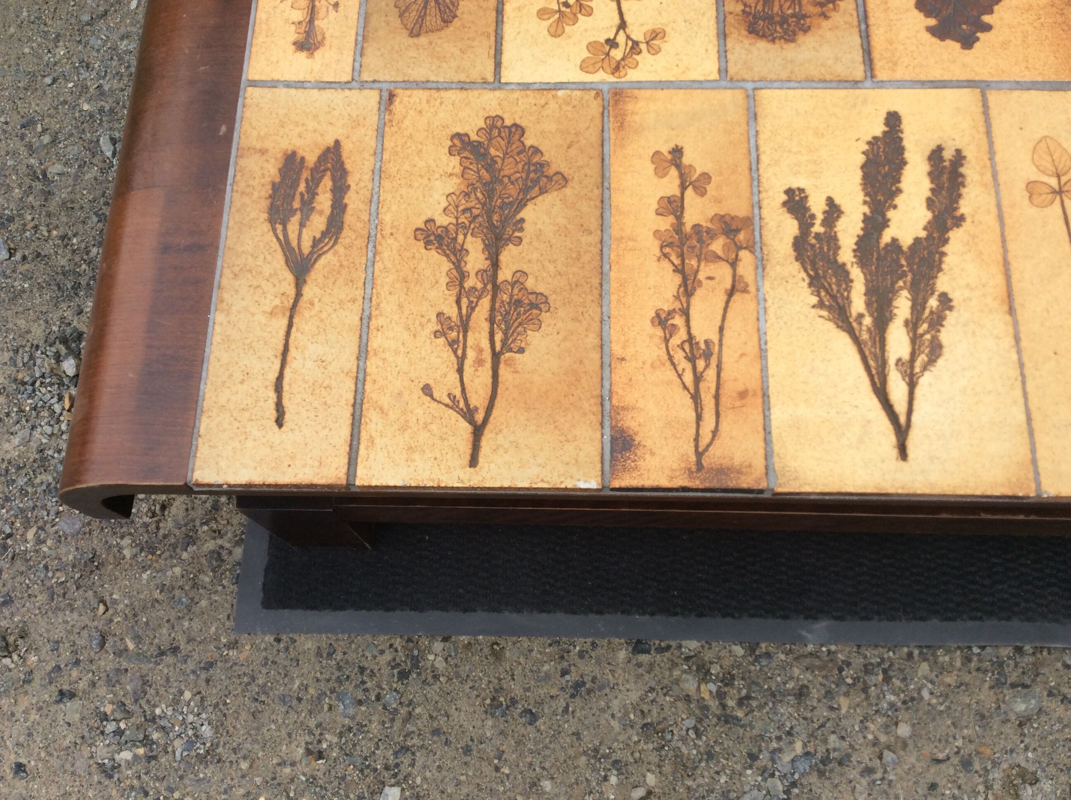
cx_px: 536
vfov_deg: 44.1
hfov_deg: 56.9
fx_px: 989
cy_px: 400
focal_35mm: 32
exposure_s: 1/411
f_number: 2.4
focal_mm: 3.3
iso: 32
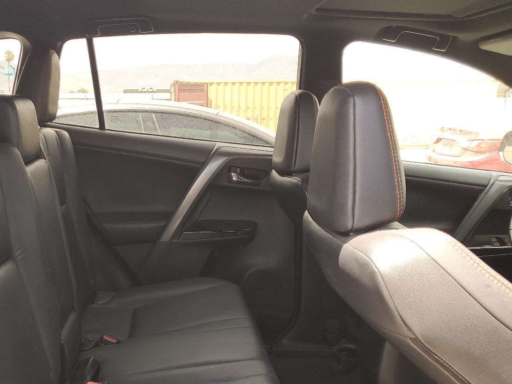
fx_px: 562
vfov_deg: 37.1
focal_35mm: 38
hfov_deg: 48.1
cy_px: 269
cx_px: 167
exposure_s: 1/250
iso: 50
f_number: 1.5
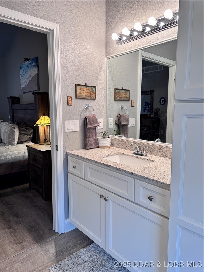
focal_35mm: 24
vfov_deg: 71.6
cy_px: 136
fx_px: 189
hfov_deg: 56.8
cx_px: 102
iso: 125
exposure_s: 1/120
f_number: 1.78
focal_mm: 6.76
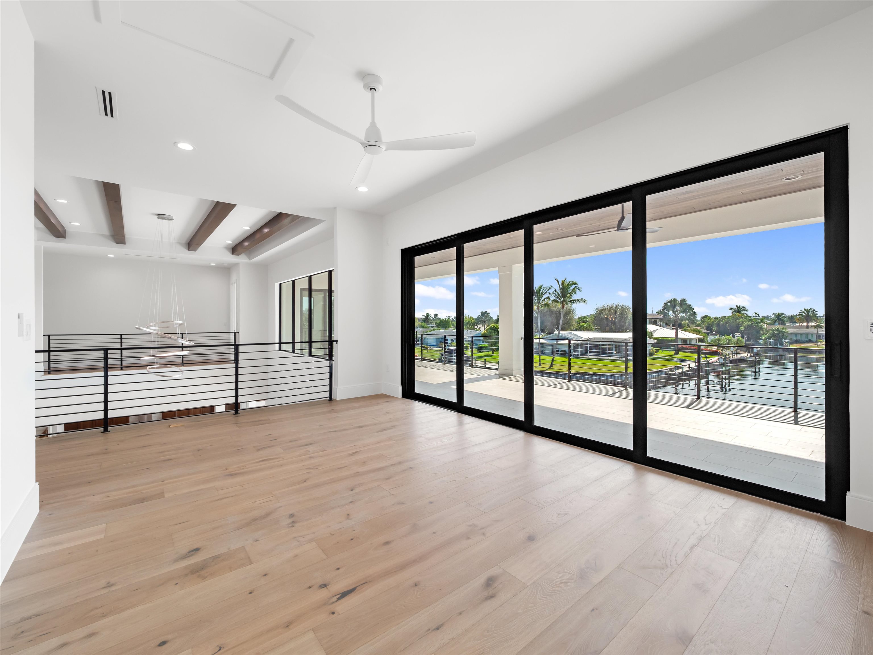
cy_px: 328
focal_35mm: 14
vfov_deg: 85.7
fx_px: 353
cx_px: 436
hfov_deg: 102.1
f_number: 7.1
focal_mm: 7
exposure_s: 1/30
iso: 200
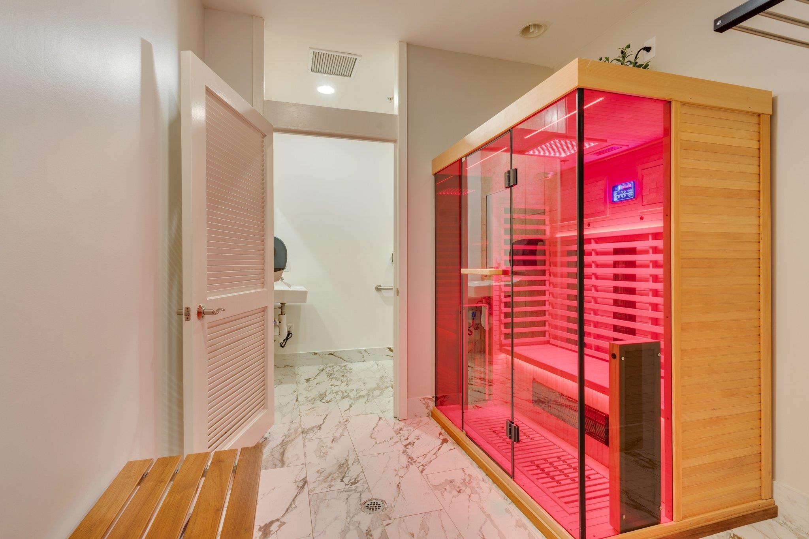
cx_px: 404
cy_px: 270
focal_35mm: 17
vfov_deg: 70.4
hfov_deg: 93.3
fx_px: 382
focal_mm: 17
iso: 100
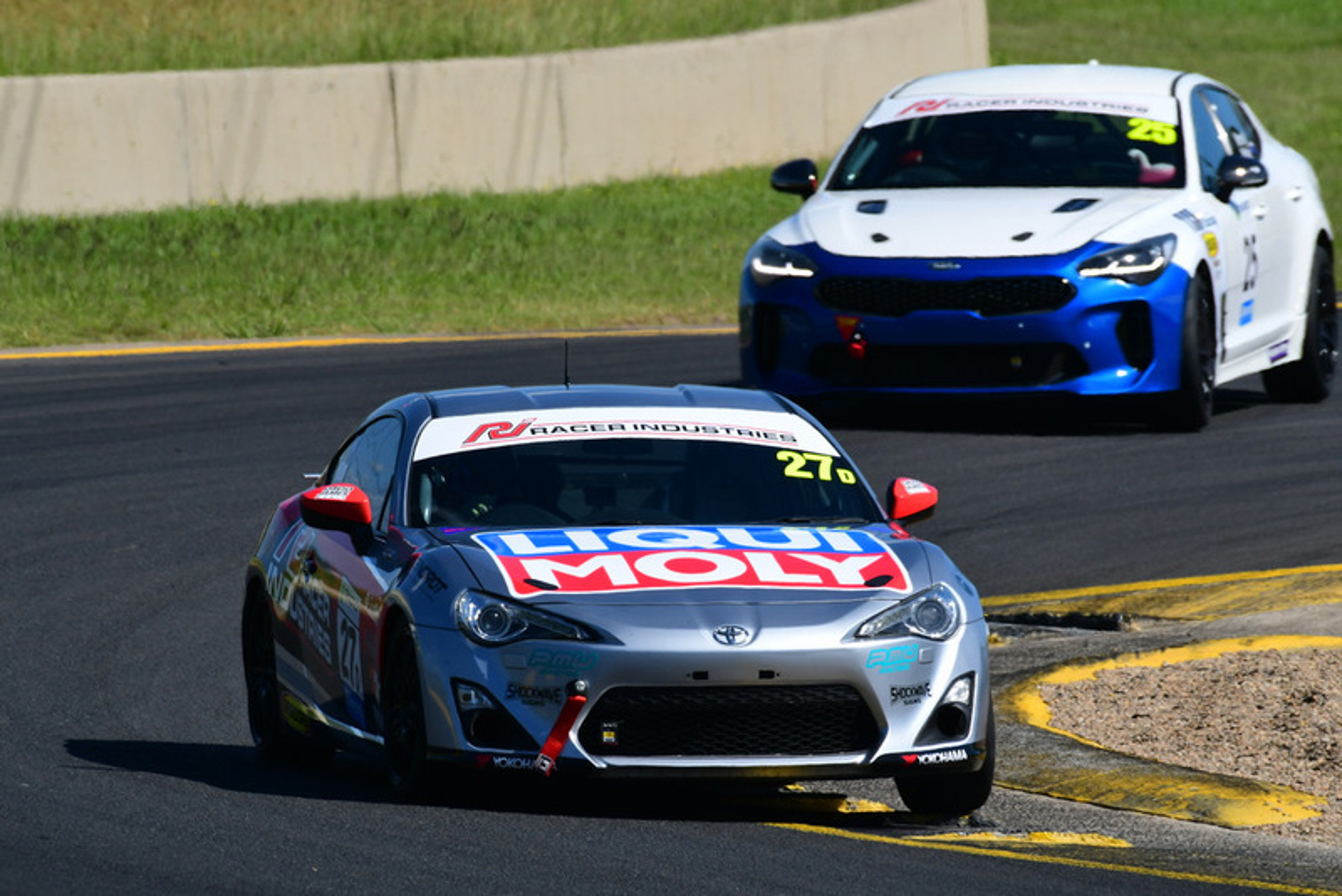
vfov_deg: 1.8
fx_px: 27967
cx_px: 671
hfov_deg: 2.7
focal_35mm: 750
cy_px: 448
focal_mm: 500
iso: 320
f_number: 11
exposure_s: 1/640
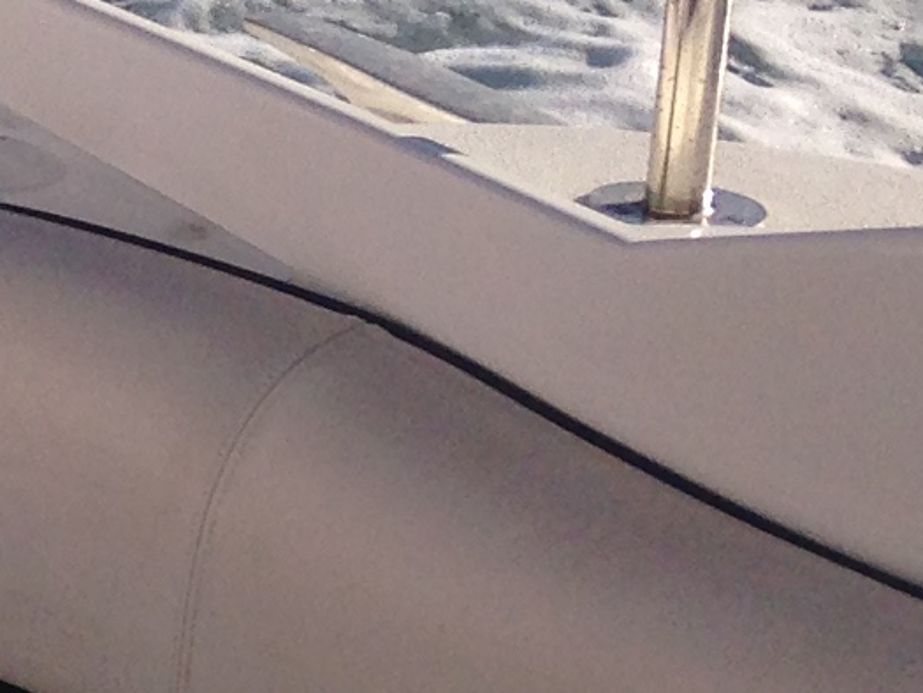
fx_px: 5467
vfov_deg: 7.2
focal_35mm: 205
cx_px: -1554
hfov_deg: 8.5
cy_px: 257
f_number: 2.4
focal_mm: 4.12
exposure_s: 1/2262
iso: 50
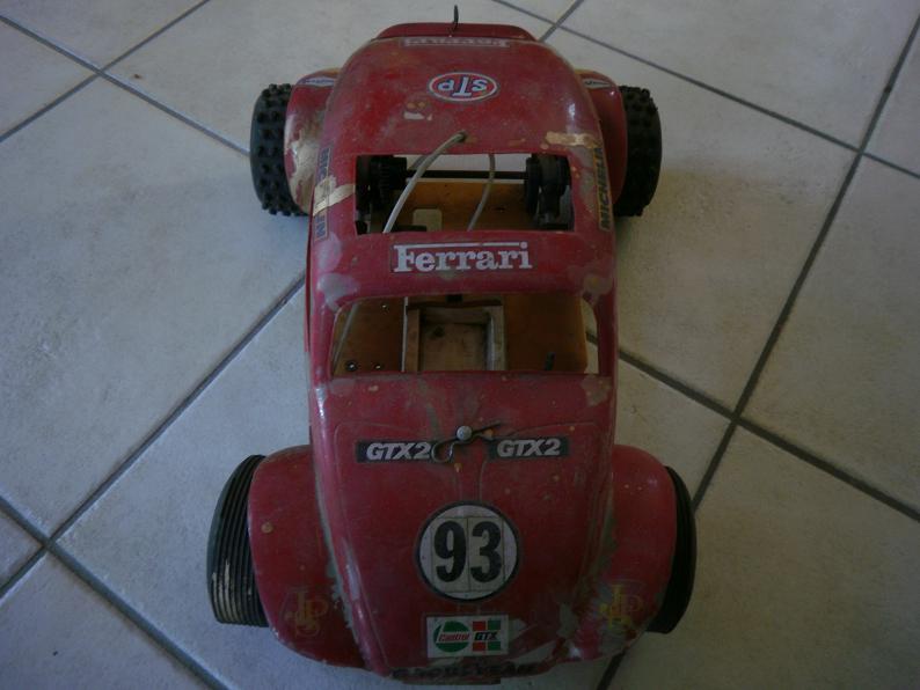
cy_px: 345
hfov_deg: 67.3
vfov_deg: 53.1
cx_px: 460
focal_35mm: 26
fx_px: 691
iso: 100
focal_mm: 4.65
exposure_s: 1/30
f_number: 2.6
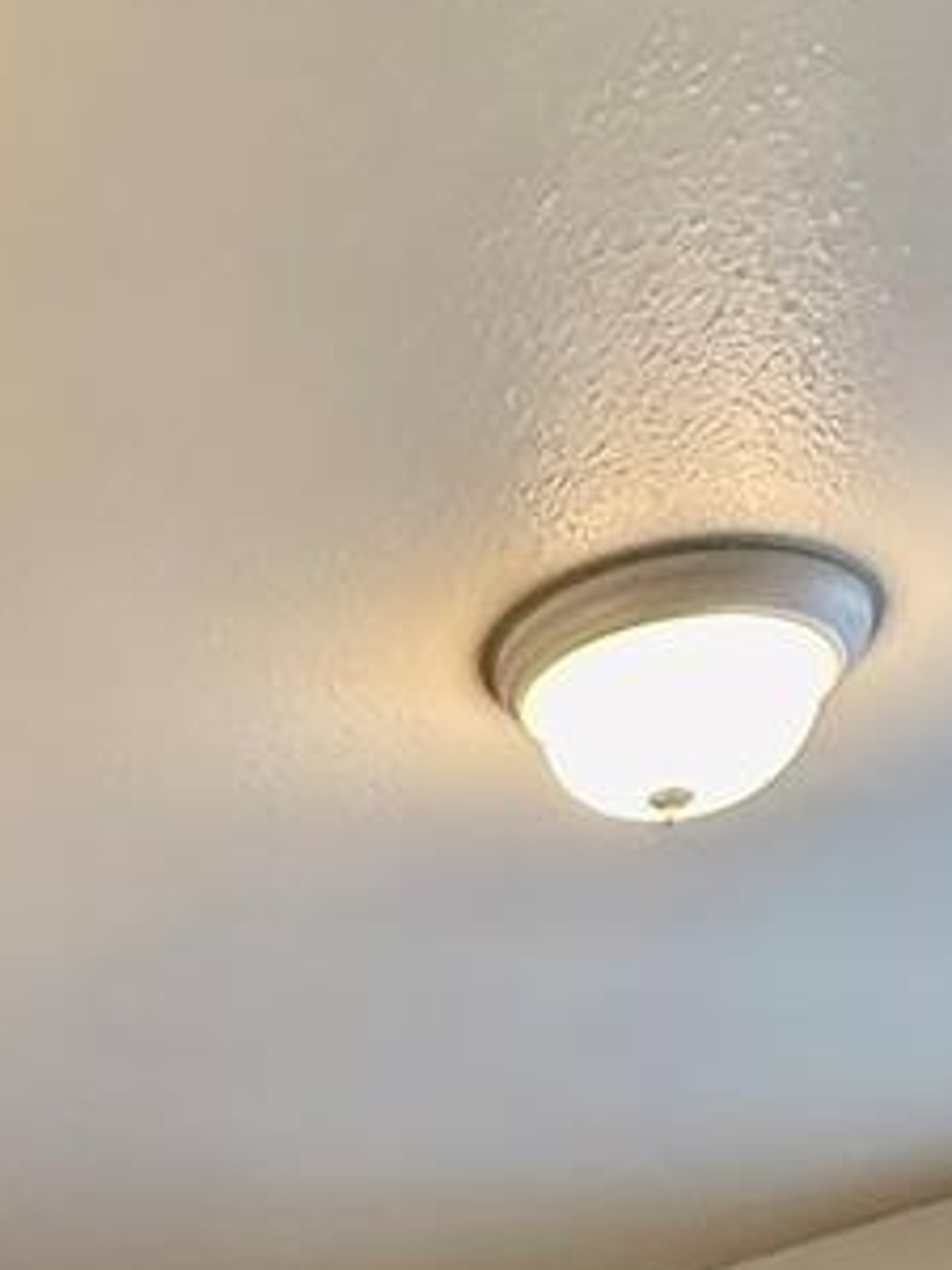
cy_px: 2007
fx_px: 2053
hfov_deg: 24.7
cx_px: -30
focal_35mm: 56
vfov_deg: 24.6
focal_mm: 2.22
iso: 640
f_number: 2.2
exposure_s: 1/60
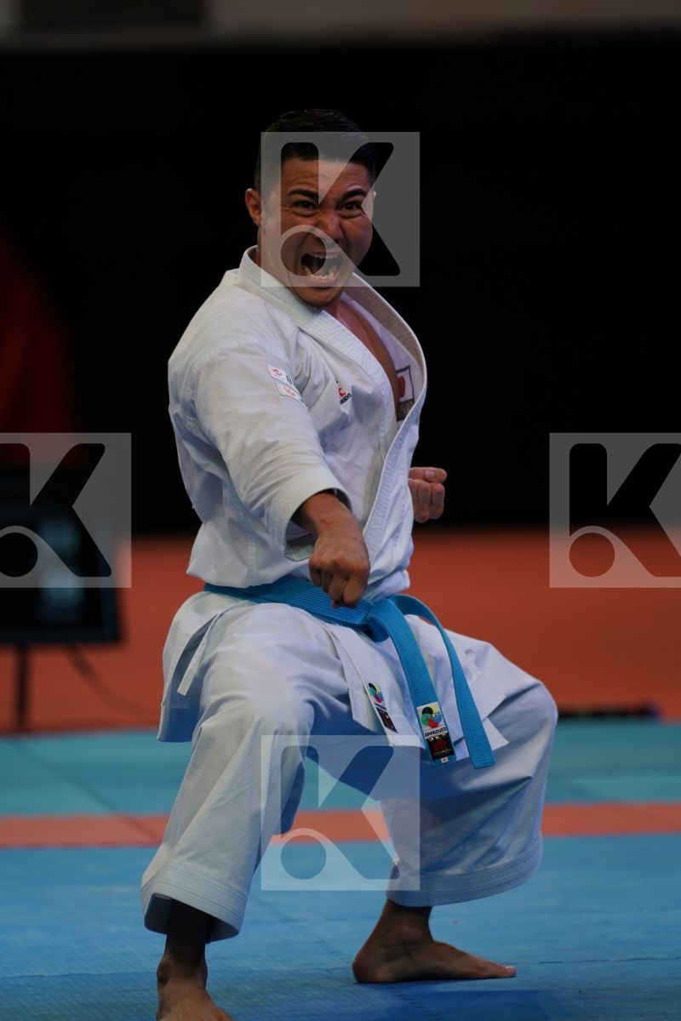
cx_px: 340
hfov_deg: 4.9
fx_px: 7944
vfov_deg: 7.4
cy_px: 510
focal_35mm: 280
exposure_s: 1/500
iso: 500
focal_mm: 280
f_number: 4
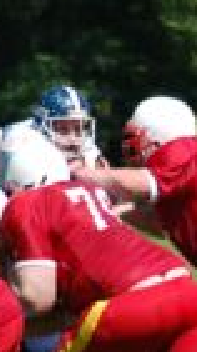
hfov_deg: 1.8
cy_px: 335
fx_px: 6331
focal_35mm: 680
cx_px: 368
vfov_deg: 3.2
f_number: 4.5
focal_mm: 135
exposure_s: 1/1250
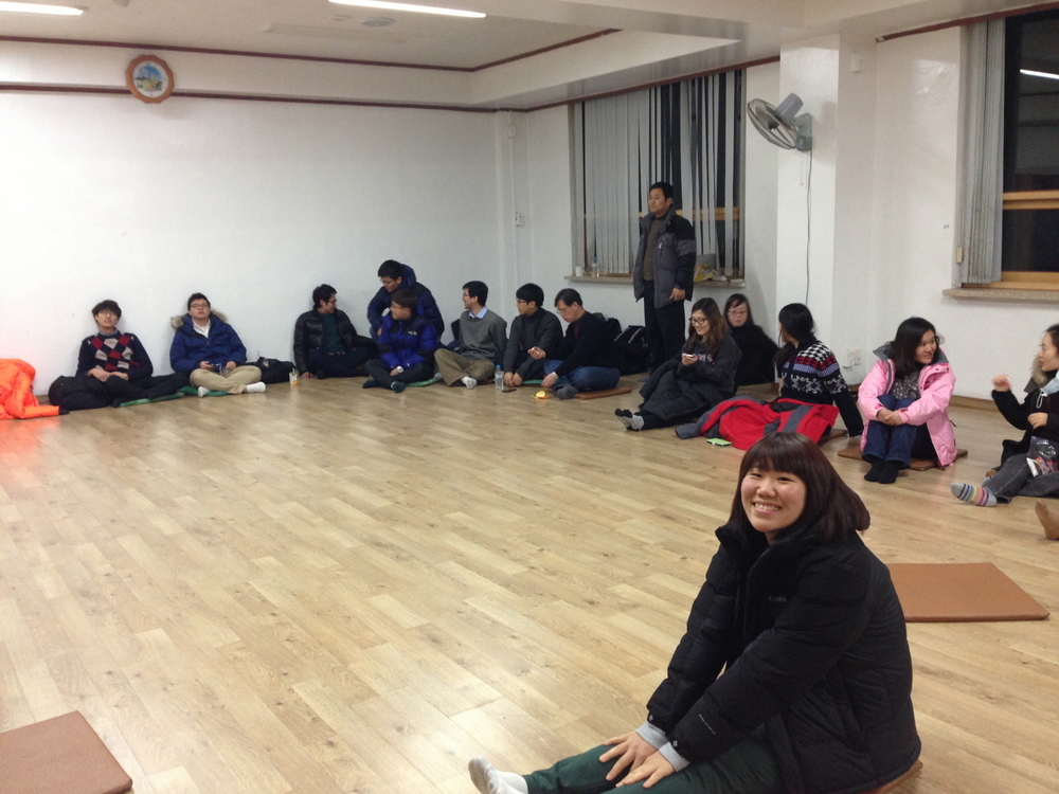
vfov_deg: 42.9
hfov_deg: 55.4
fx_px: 1010
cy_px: 397
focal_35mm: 33
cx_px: 530
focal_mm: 4.13
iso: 160
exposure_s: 1/20
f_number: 2.4
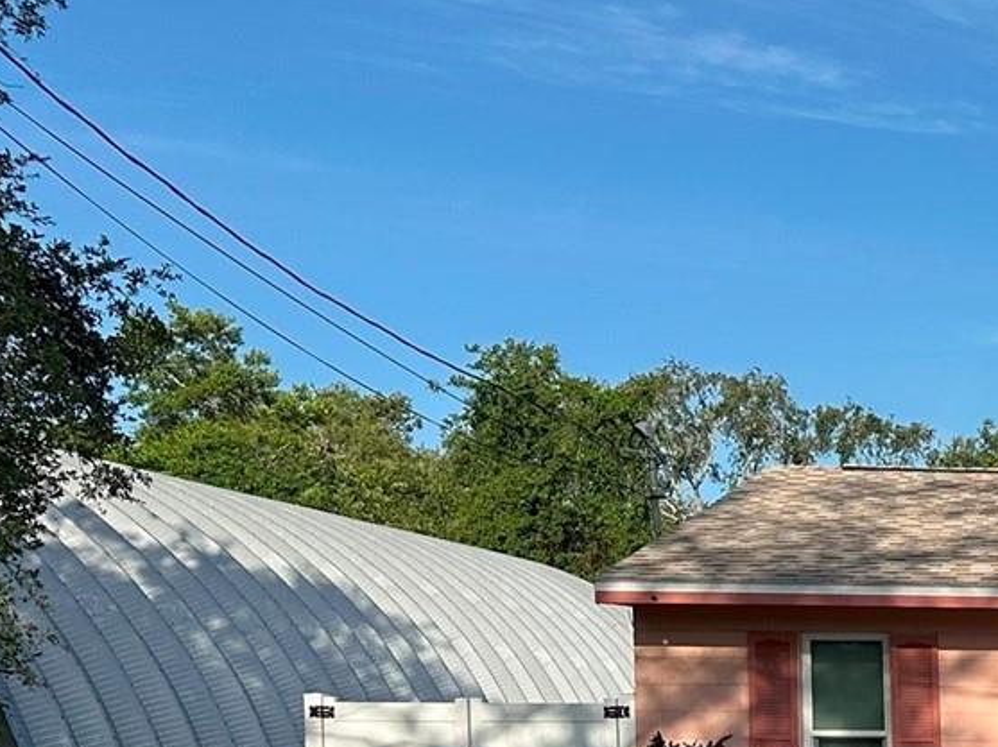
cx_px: 1421
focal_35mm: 69
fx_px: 1988
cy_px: 874
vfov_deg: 20.1
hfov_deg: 23.5
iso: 80
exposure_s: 1/5263
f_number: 1.78
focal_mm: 6.86
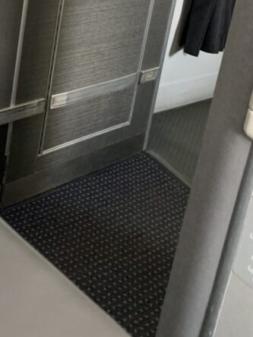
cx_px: 12
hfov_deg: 23.6
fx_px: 585
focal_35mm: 60
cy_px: -2
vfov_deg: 29.9
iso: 400
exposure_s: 1/40
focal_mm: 4.25
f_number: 1.8
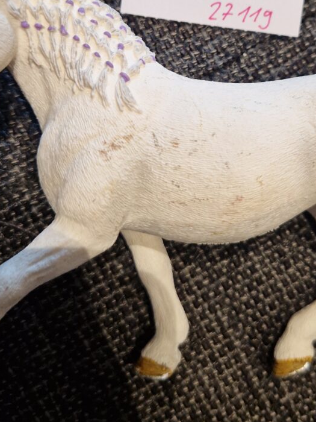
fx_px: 560
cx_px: 201
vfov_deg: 40.0
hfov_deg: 31.4
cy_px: 102
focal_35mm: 46
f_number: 1.8
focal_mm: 5.4
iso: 50
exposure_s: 1/100
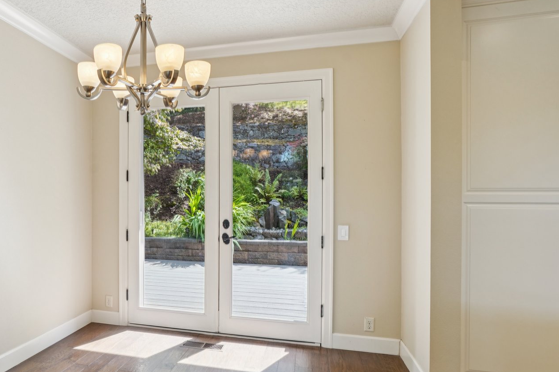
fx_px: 404
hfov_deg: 66.0
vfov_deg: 49.5
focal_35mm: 26
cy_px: 204
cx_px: 155
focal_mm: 16
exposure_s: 1/100
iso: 400
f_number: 8
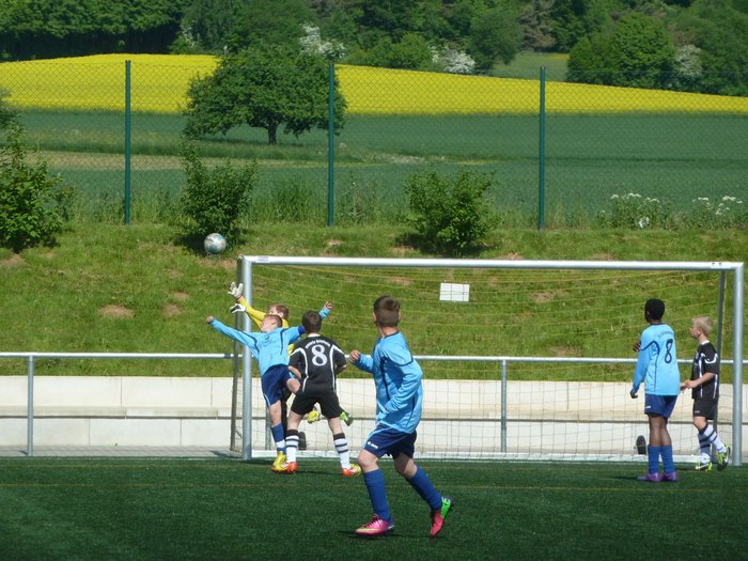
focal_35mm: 300
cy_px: 280
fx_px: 6483
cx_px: 374
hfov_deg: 6.6
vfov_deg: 5.0
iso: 160
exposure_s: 1/1000
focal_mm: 49.2
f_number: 4.9
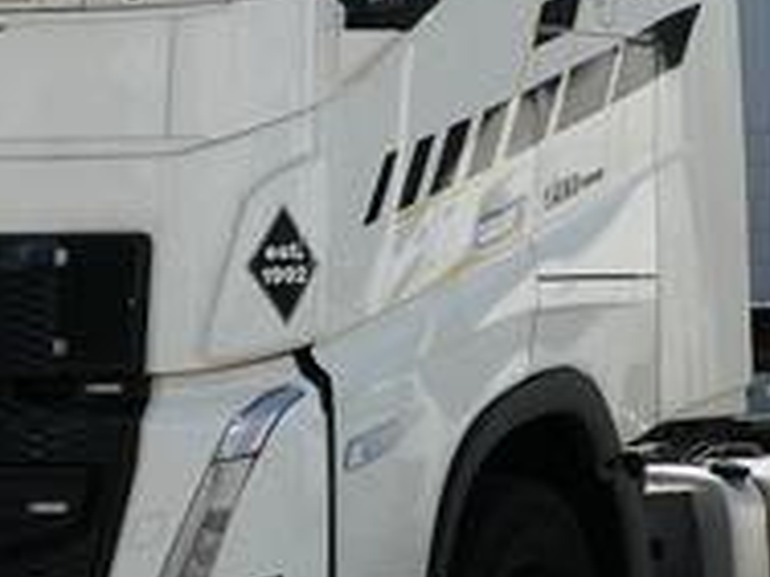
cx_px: 512
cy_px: 184
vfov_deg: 6.1
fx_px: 5383
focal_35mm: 242
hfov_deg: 8.2
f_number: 4.2
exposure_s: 1/500
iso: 80
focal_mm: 10.3
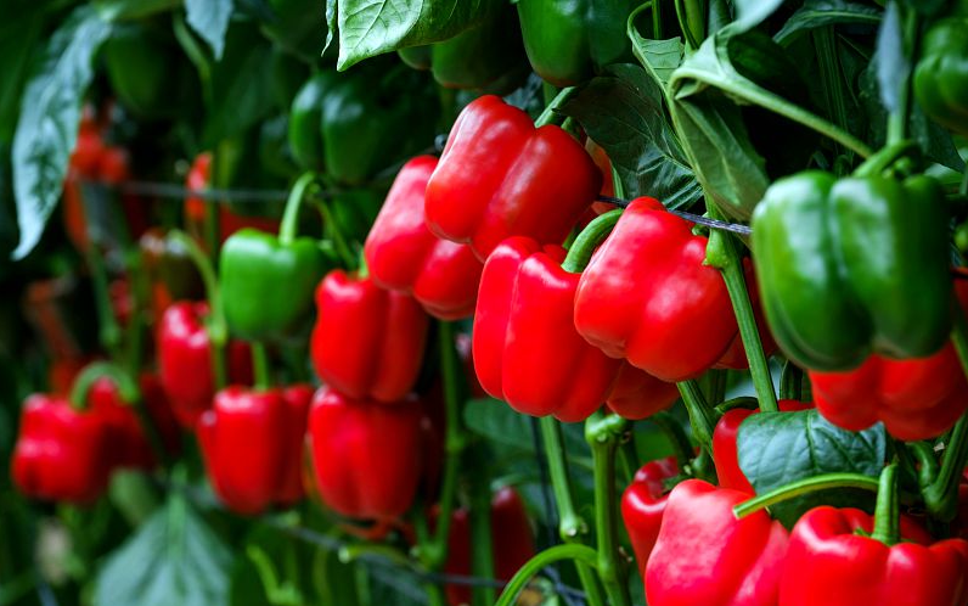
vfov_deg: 6.1
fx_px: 5674
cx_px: 483
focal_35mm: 215
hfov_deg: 9.8
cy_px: 323
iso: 400
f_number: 5.6
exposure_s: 1/50
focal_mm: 140
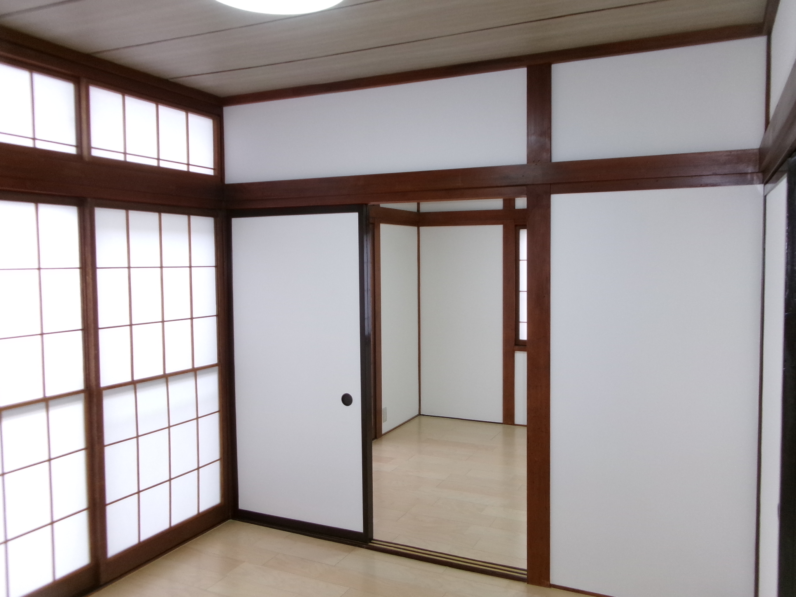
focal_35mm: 28
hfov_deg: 63.4
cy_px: 298
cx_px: 398
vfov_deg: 49.7
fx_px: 644
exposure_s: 1/34
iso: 209
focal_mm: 5.1
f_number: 3.9
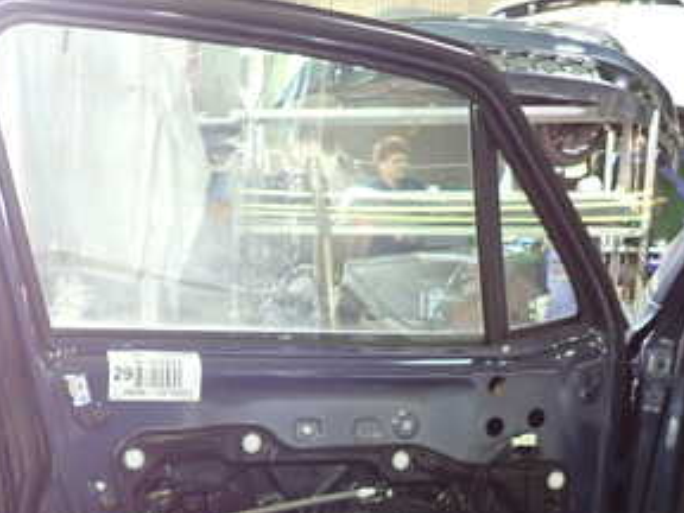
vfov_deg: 27.4
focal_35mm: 52
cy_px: 418
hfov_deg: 36.5
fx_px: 1028
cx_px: 230
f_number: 2
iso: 400
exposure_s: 1/30
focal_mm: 4.5
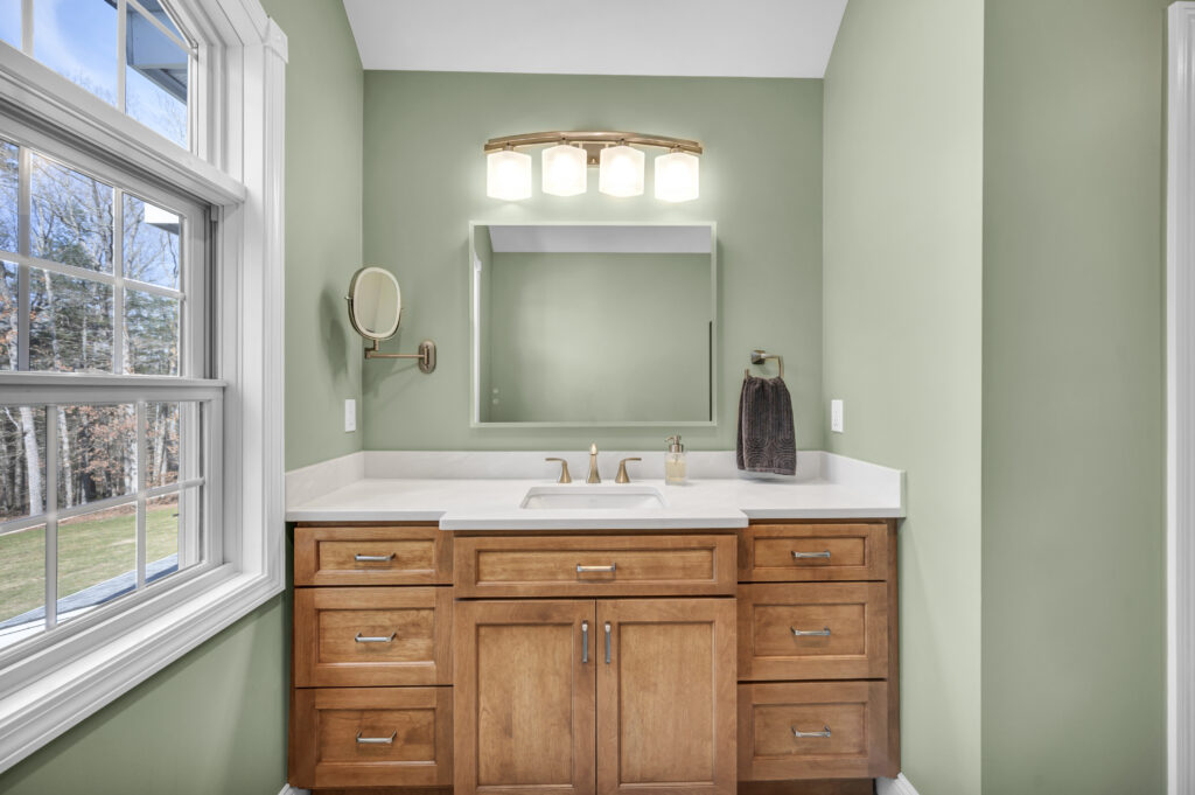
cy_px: 398
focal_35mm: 14
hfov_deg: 104.3
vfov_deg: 81.1
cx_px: 598
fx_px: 464
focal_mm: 14
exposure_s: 1/60
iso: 320
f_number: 7.1
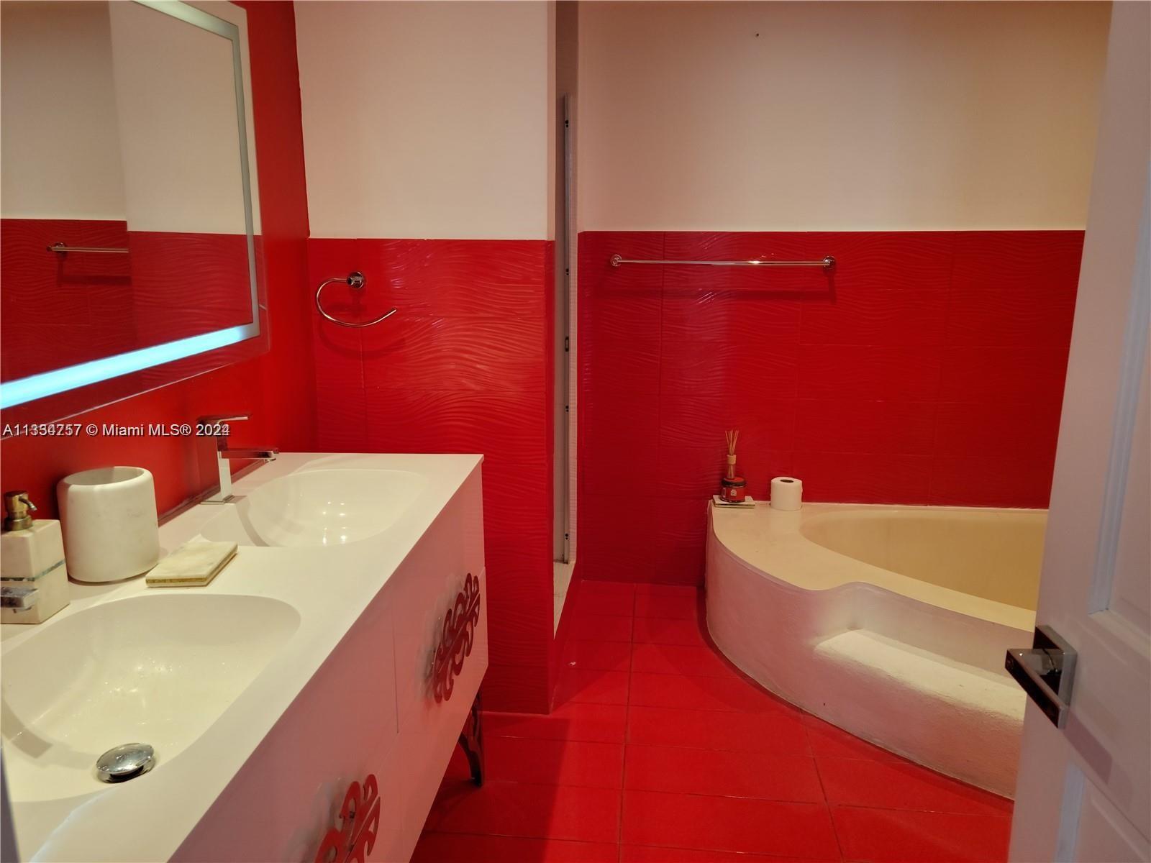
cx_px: 576
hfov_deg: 63.4
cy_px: 432
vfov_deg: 49.7
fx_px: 931
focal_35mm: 28
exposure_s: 1/60
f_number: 2
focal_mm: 5.9
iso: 100
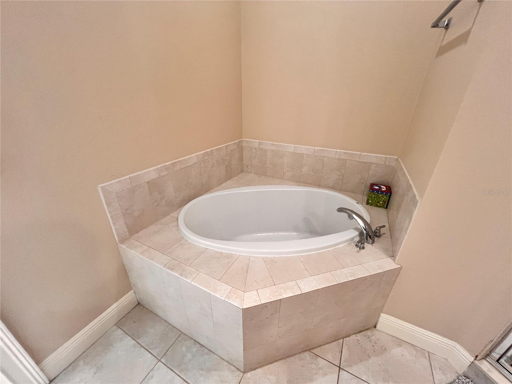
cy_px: 192
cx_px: 256
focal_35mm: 13
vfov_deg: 89.9
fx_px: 192
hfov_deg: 106.2
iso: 160
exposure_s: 1/60
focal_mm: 1.57
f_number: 1.8
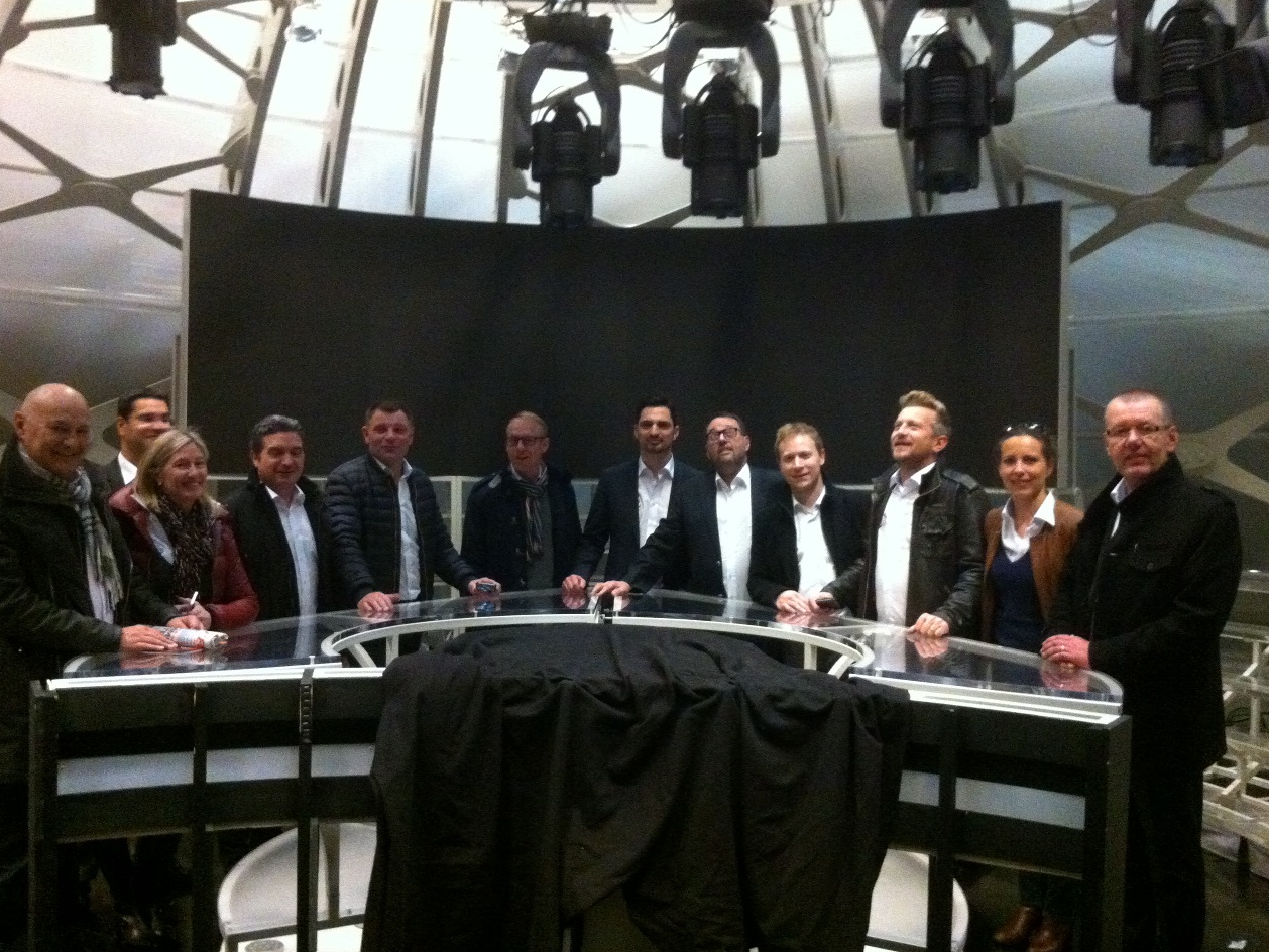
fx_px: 1320
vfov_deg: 39.7
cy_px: 469
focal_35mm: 36
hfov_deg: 51.3
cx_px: 631
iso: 1000
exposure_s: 1/15
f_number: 2.8
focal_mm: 3.85
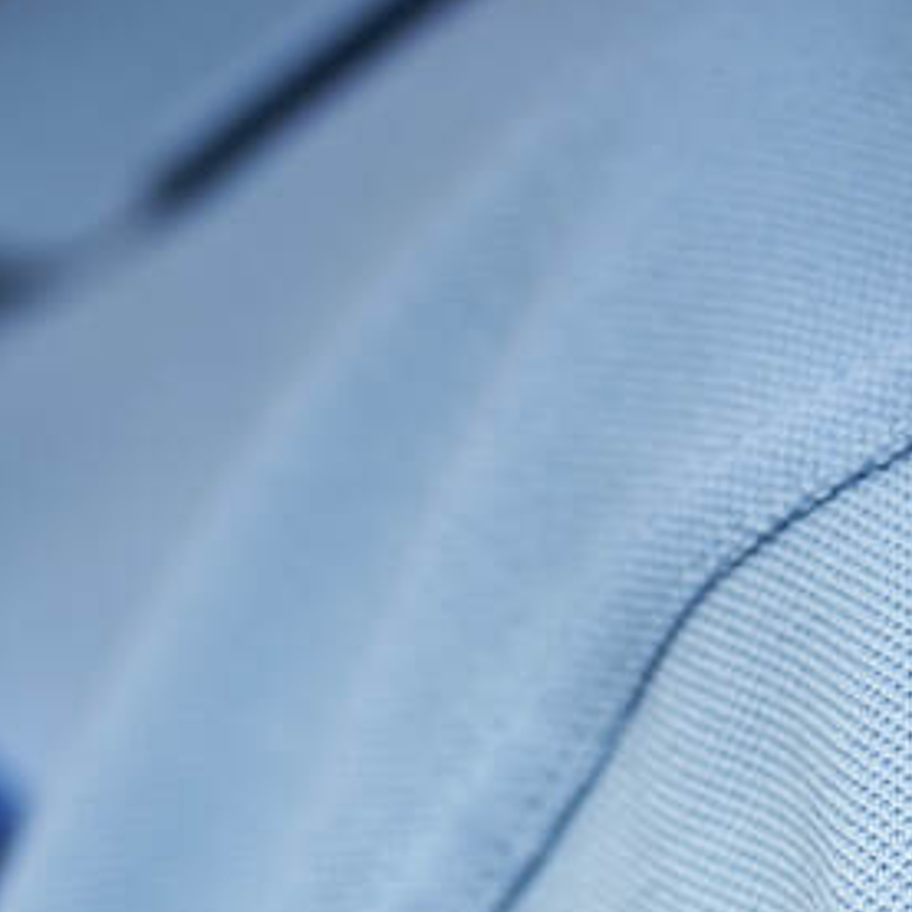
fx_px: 9717
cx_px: 919
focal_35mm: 326
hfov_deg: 5.4
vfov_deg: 5.3
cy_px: 1358
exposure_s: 1/250
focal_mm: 85
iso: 50
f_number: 2.5
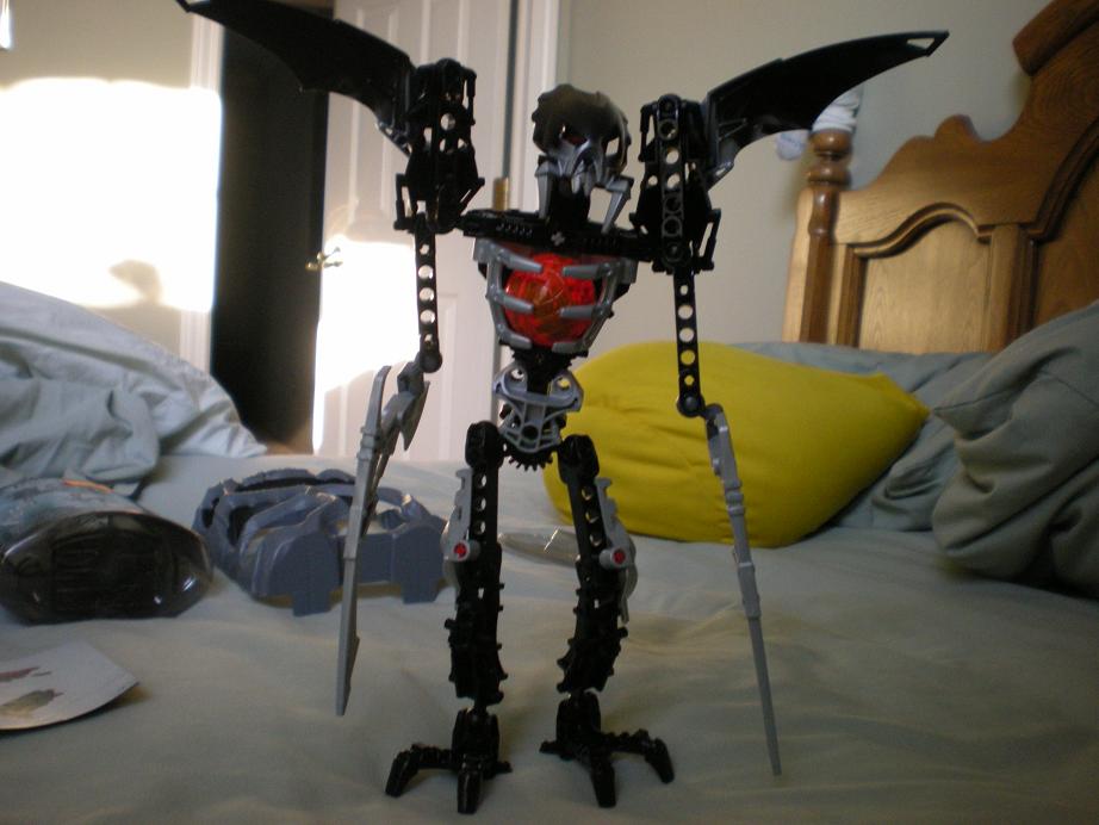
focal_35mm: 38
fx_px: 1207
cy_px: 412
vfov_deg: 37.7
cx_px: 550
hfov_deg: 49.0
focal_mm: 6.3
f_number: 3.1
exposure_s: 1/54.7
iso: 200
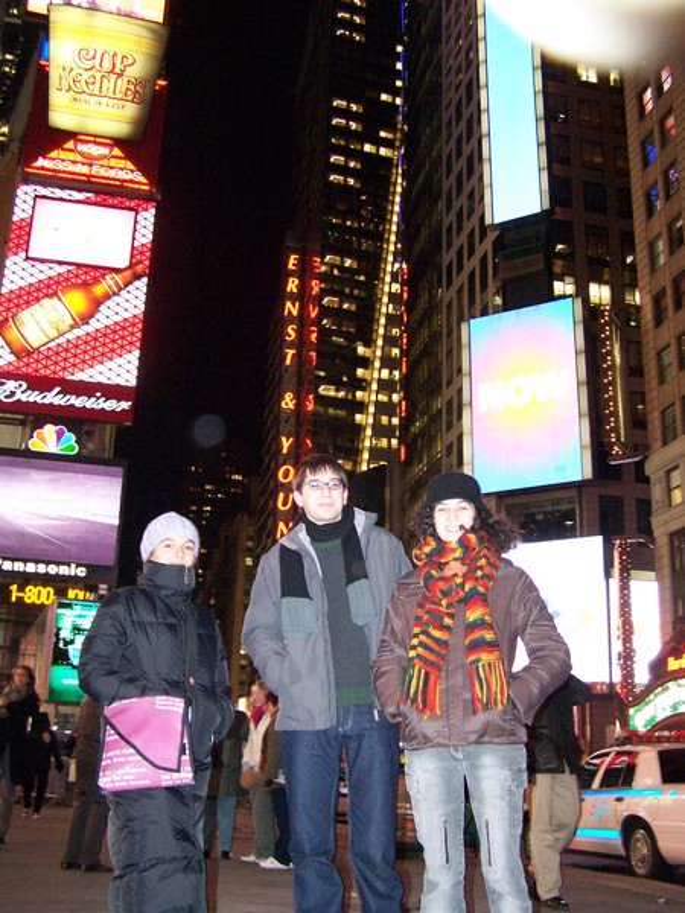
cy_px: 456
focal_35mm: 38
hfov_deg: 37.7
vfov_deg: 49.0
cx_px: 342
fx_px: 1003
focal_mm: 6.3
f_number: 2.8
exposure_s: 1/40
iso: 400
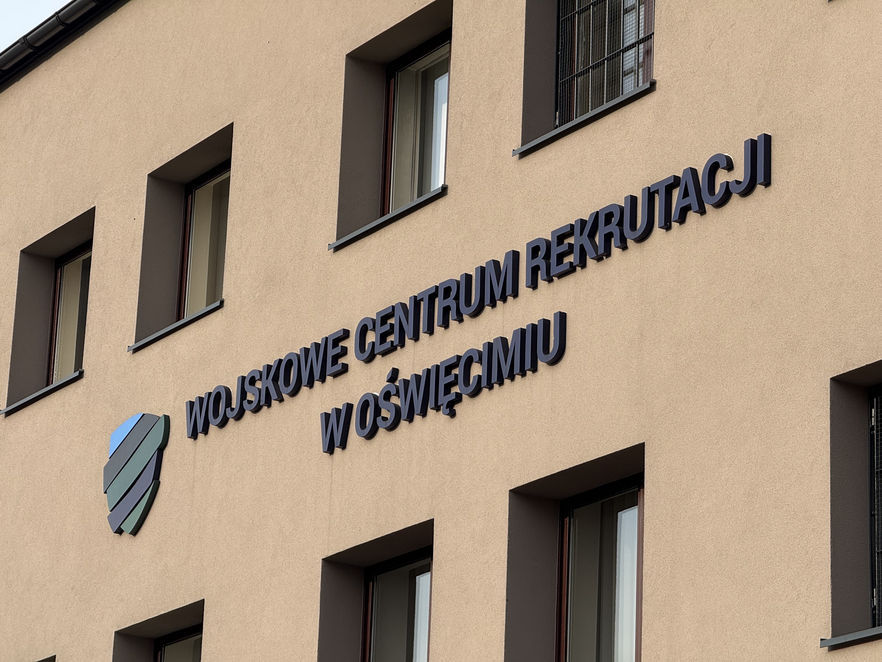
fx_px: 3058
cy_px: 331
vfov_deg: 12.3
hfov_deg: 16.4
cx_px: 441
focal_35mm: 120
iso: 50
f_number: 2.8
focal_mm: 15.66
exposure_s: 1/627
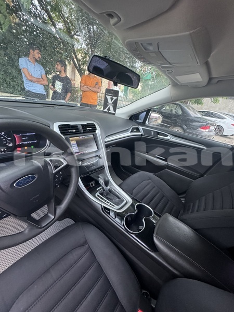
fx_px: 126
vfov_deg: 102.1
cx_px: 117
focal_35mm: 14
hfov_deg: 85.7
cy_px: 156
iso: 320
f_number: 2.2
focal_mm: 2.22
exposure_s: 1/68
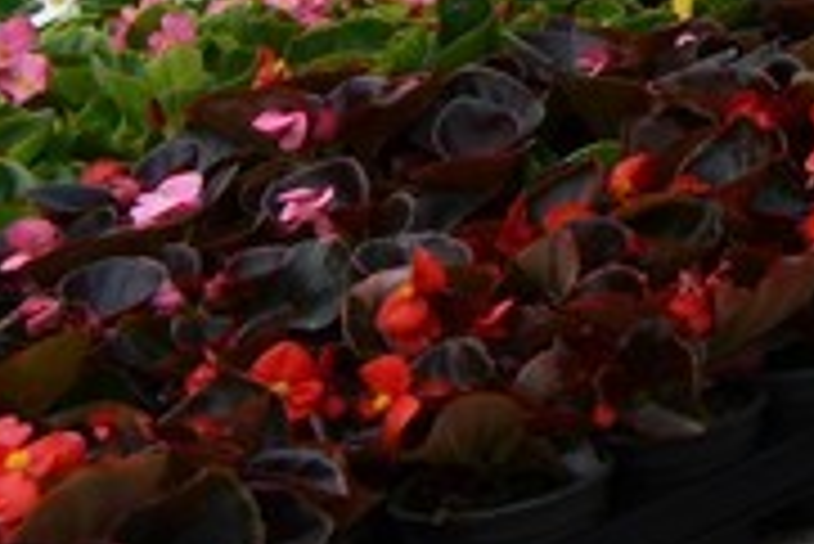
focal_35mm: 153
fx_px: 3462
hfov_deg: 10.9
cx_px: 2078
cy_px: -951
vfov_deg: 8.0
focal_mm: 18
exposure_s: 1/250
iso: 200
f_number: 8
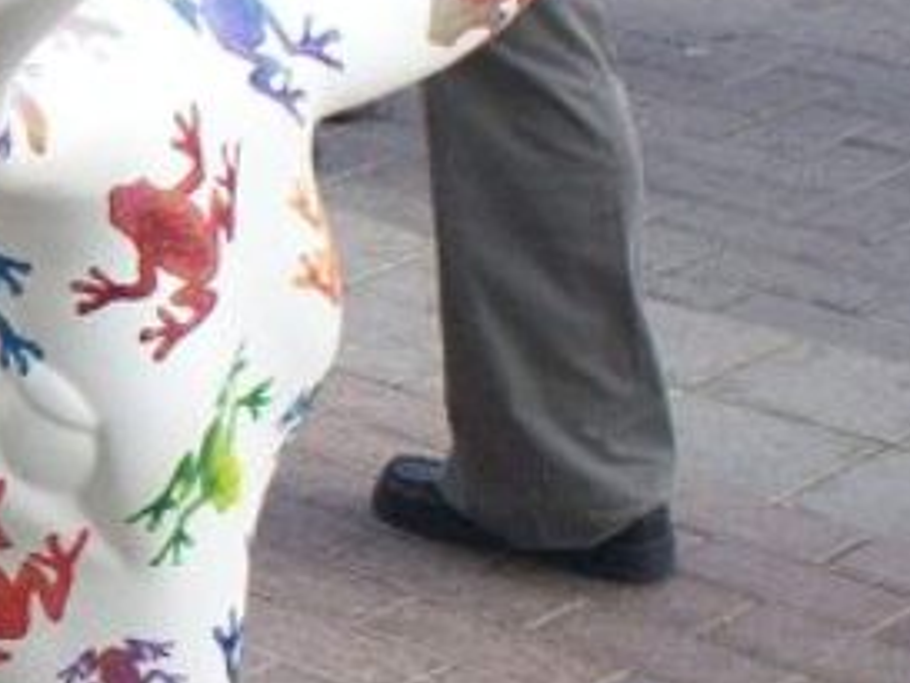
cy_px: 140
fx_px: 4155
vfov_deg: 9.4
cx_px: -878
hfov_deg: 11.4
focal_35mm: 158
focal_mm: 6
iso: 100
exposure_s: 1/134
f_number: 4.5
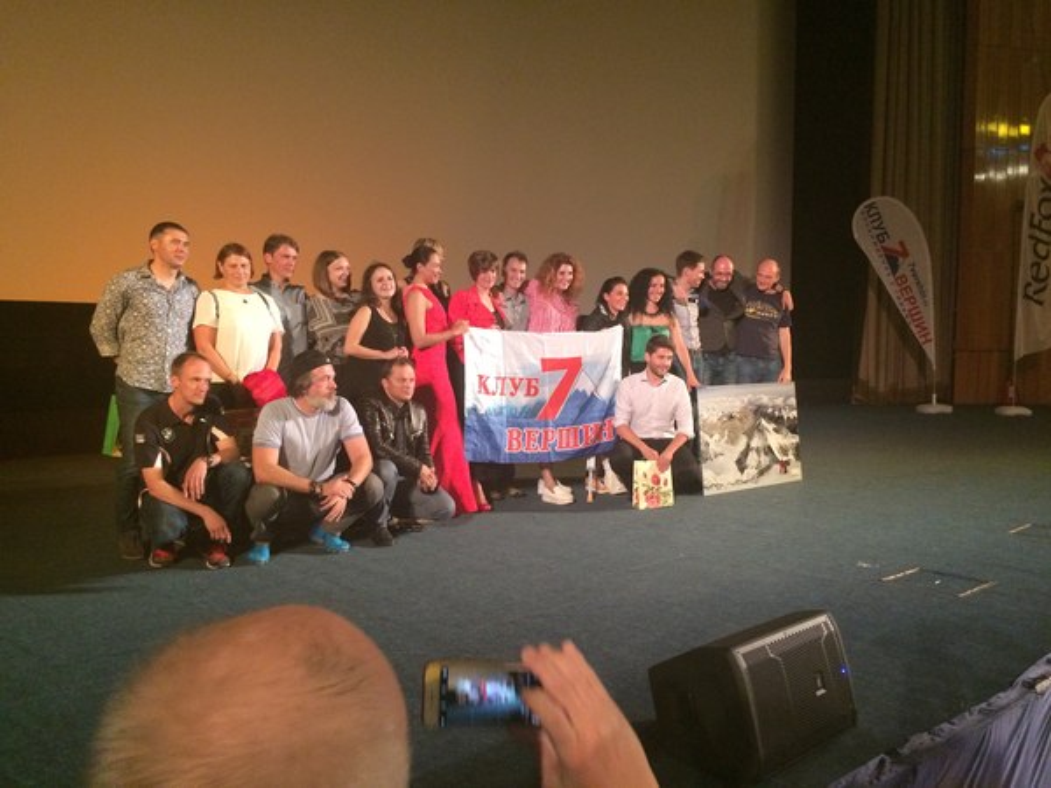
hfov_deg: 61.7
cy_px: 394
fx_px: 880
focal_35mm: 29
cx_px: 526
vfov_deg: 48.2
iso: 320
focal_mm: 4.15
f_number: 2.2
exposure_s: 1/25
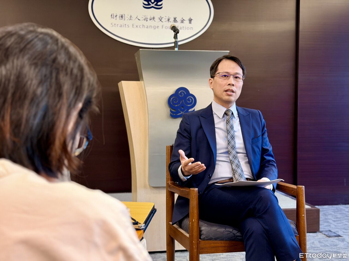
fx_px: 484
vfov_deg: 30.3
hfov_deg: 39.7
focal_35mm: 48
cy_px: 130
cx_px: 174
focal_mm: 6.76
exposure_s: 1/40
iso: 200
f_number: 1.78
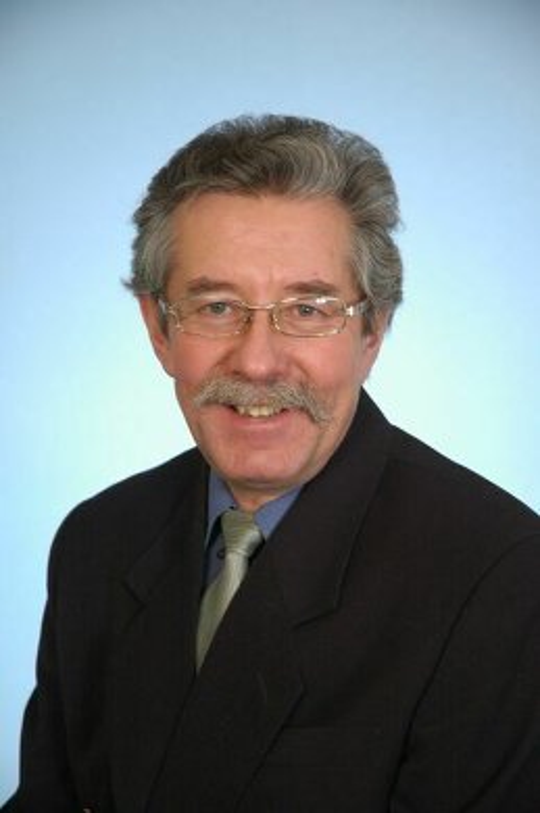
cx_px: 270
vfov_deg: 19.5
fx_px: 2369
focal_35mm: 105
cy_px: 406
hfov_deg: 13.0
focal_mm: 70
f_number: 4.5
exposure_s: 1/80
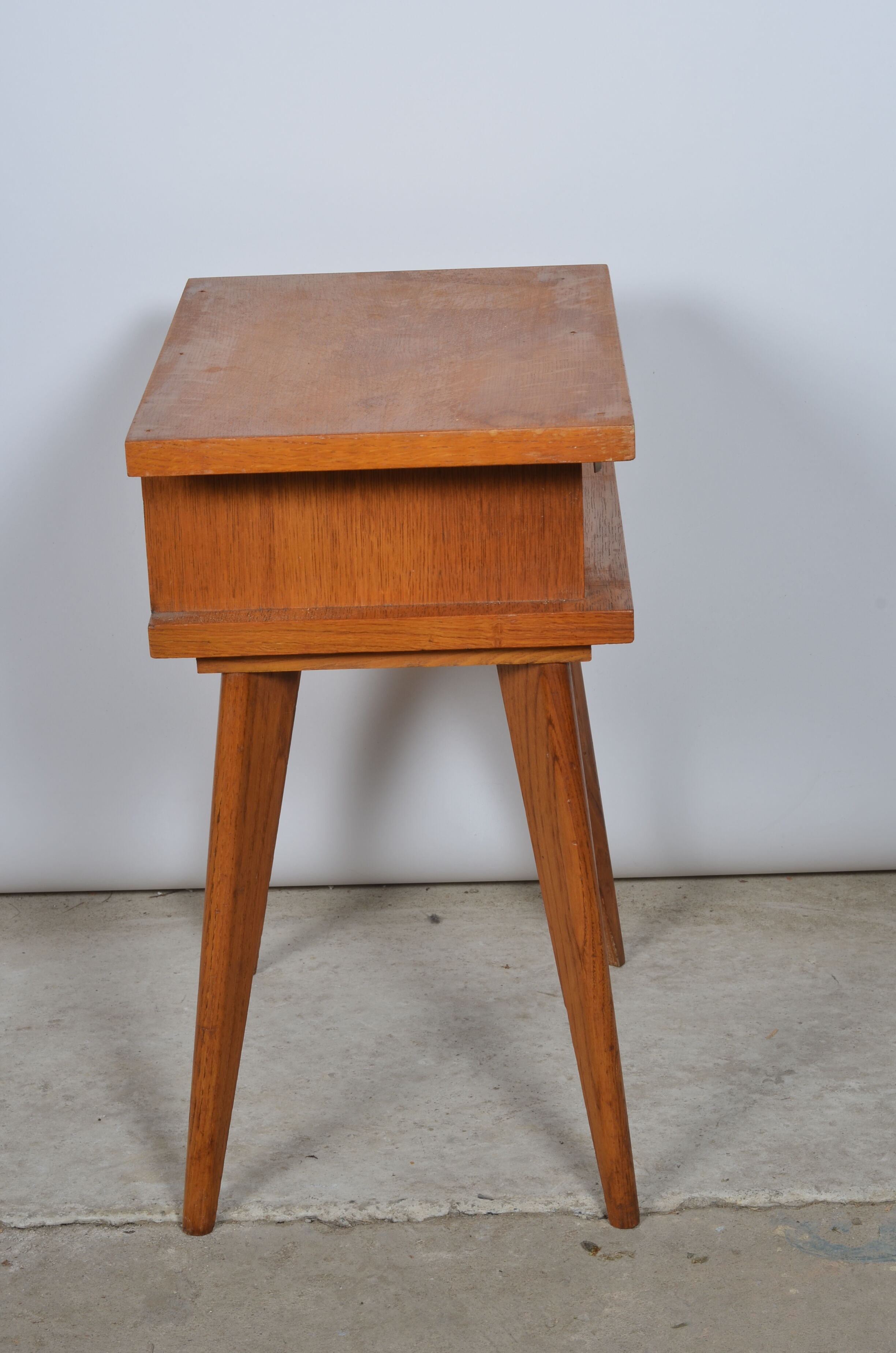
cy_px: 676
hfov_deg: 18.1
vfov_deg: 27.0
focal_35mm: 75
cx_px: 448
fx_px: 2812
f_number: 11
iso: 100
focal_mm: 50
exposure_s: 1/125
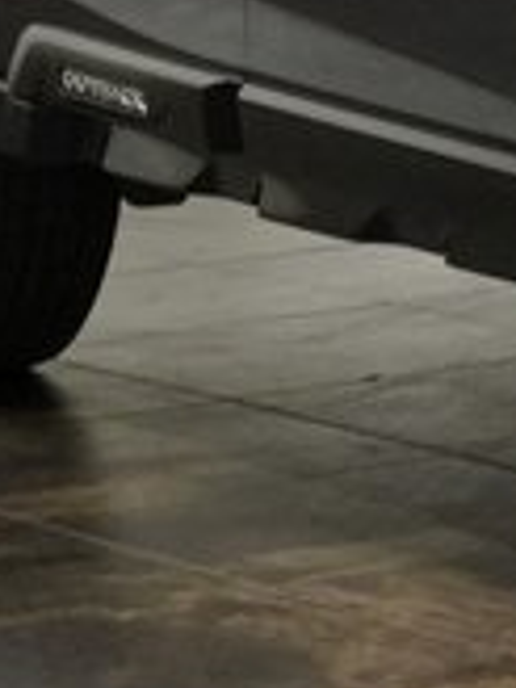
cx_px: 1384
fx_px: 6082
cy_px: -174
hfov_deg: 4.7
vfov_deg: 6.4
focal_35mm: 306
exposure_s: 1/160
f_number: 5
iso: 2500
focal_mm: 34
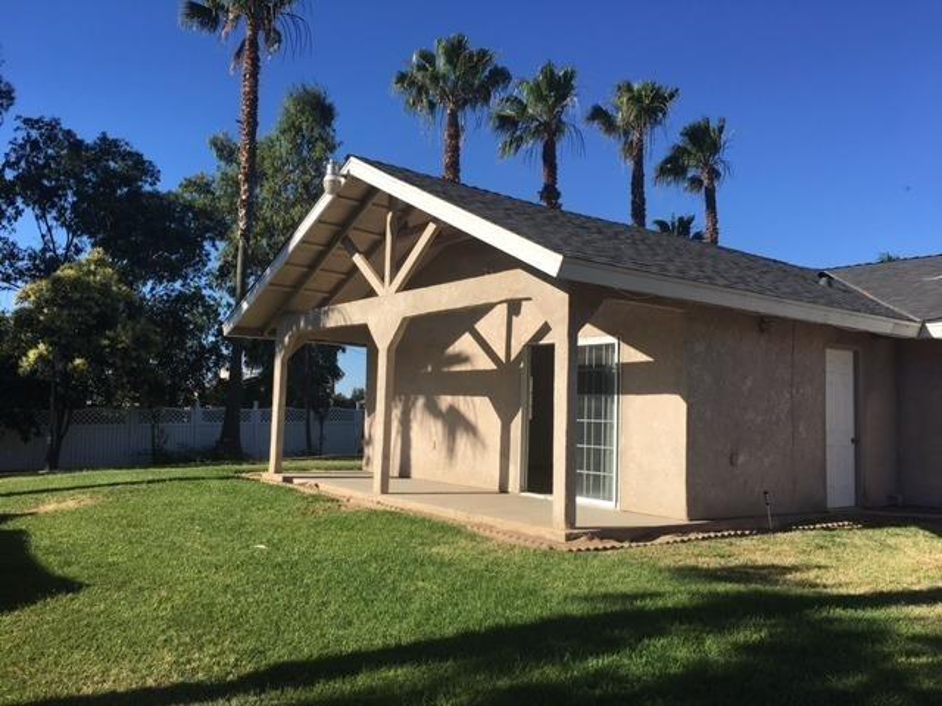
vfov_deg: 48.2
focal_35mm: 29
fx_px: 789
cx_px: 471
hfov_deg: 61.7
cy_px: 353
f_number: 2.2
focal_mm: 4.15
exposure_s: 1/1709
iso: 25
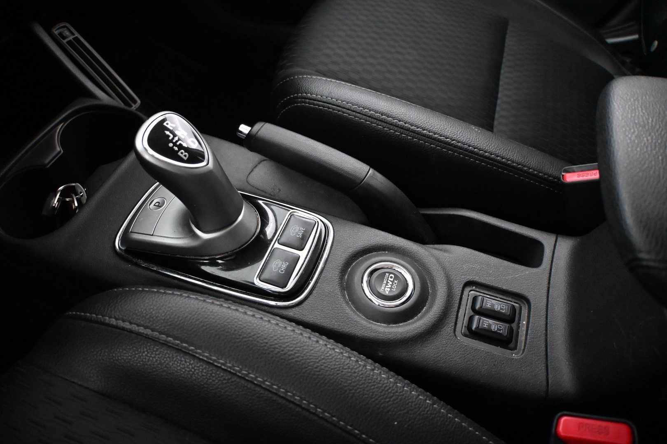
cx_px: 334
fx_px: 848
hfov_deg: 43.0
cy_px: 222
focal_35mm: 46
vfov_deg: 29.4
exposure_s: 1/60
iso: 8000
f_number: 4.8
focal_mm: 30.5
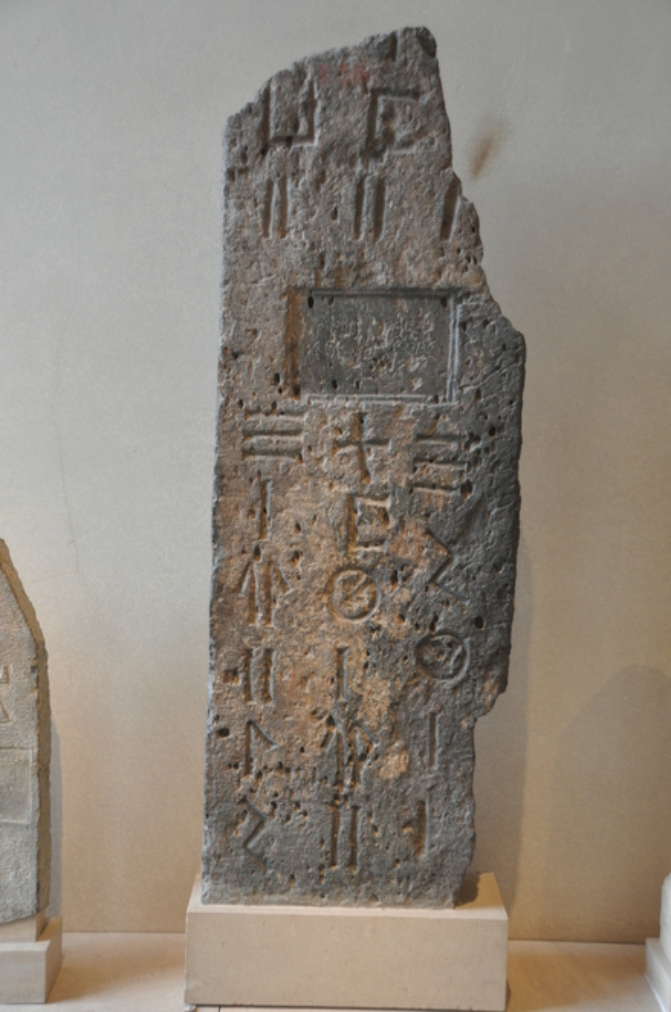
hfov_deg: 28.8
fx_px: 1305
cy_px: 506
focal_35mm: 46
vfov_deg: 42.4
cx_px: 336
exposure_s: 1/100
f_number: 5
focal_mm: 31
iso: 800
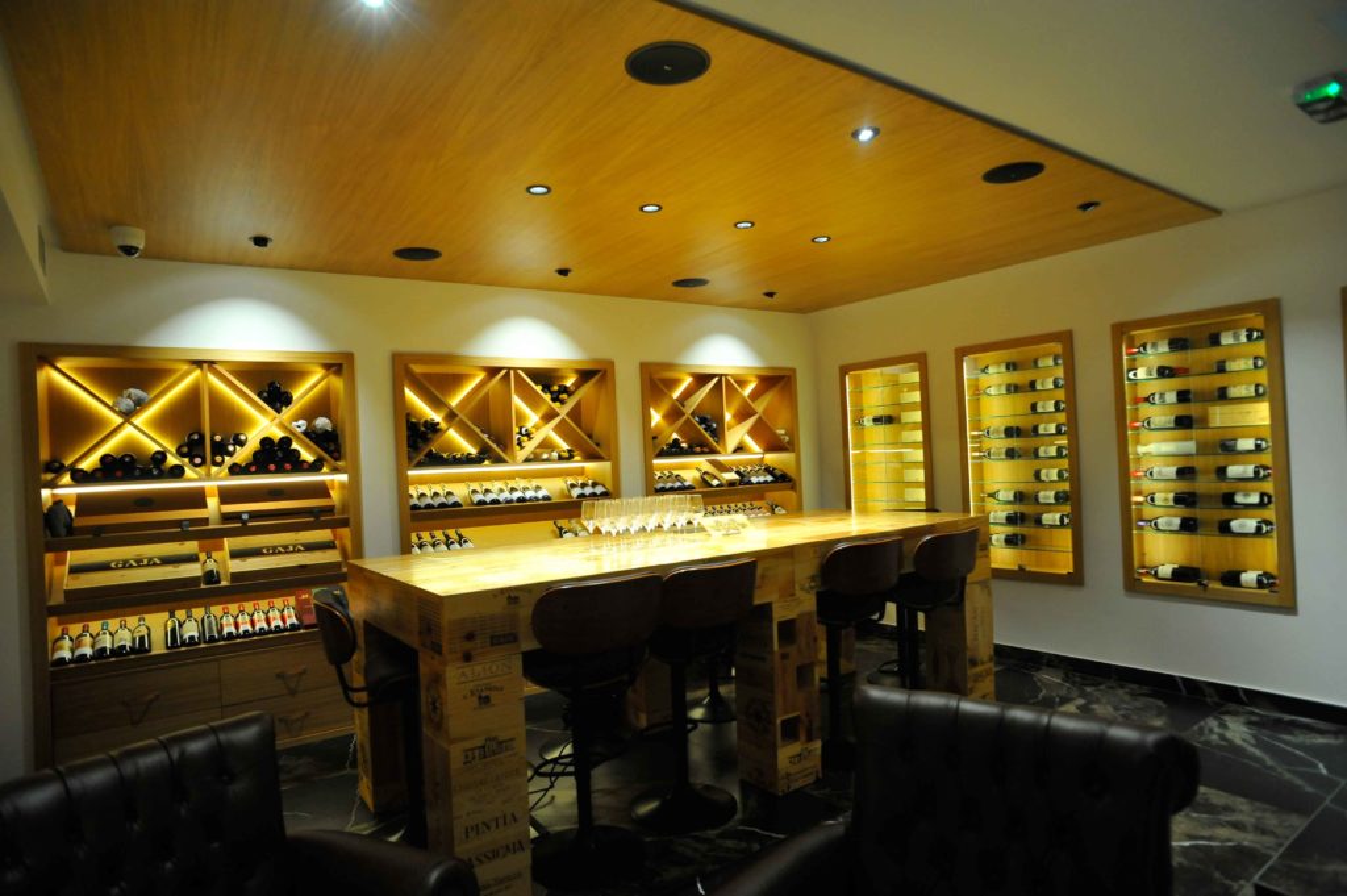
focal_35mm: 20
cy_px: 448
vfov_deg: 61.8
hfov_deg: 84.0
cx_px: 674
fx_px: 748
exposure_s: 1/160
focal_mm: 20
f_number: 6.3
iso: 2000
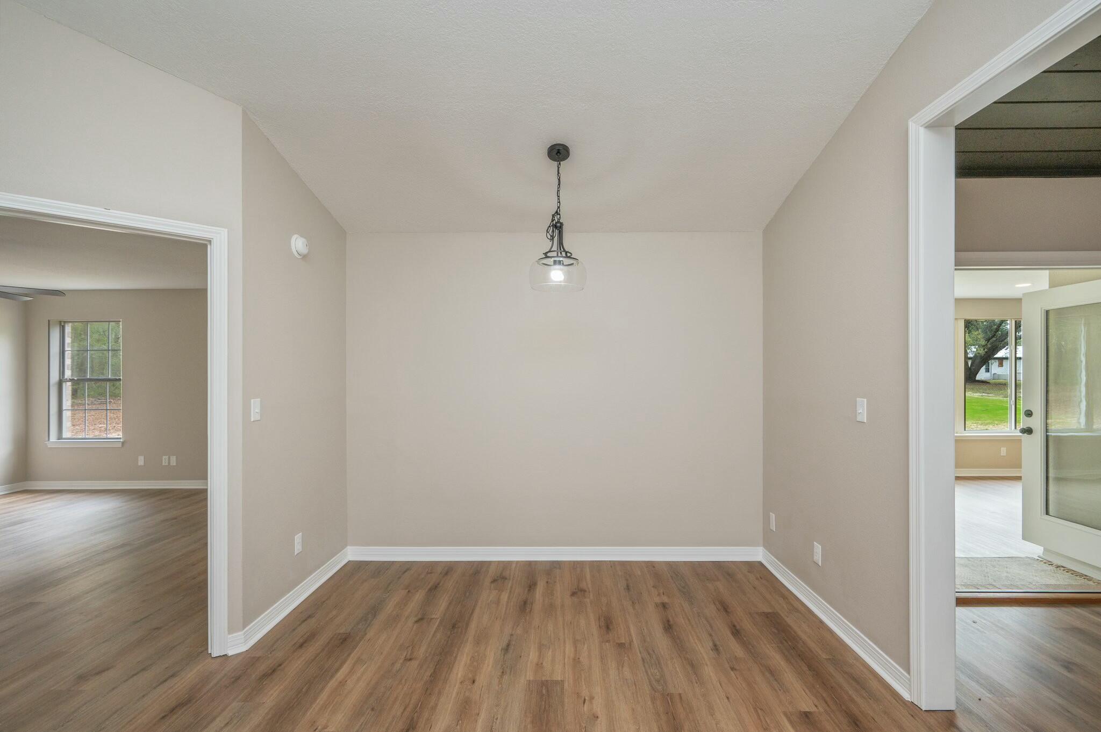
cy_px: 366
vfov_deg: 75.4
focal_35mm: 16
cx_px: 550
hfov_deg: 98.6
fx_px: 474
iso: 400
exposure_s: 1/30
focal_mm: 15.5
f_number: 9
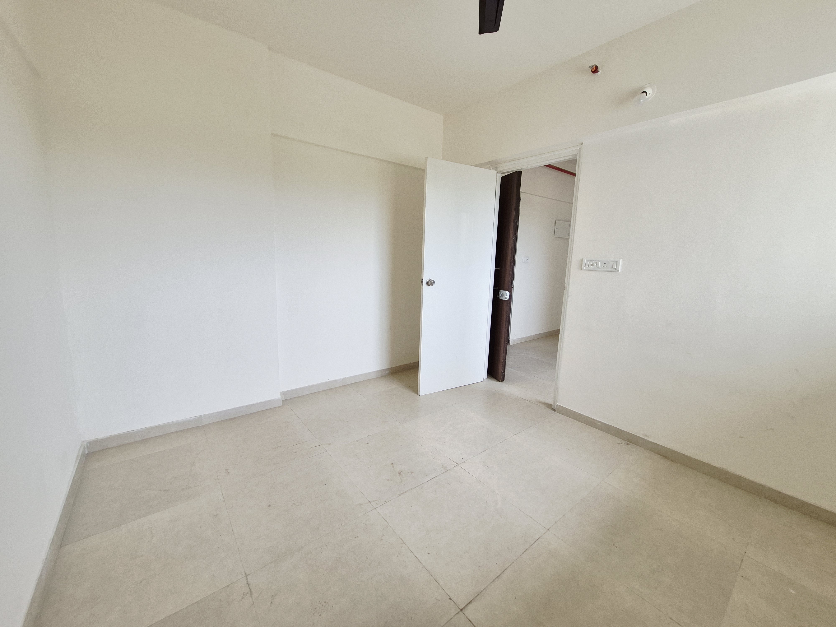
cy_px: 314
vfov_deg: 89.9
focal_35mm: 13
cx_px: 418
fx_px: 314
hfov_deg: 106.2
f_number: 2.2
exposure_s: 1/50
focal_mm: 1.74
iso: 80
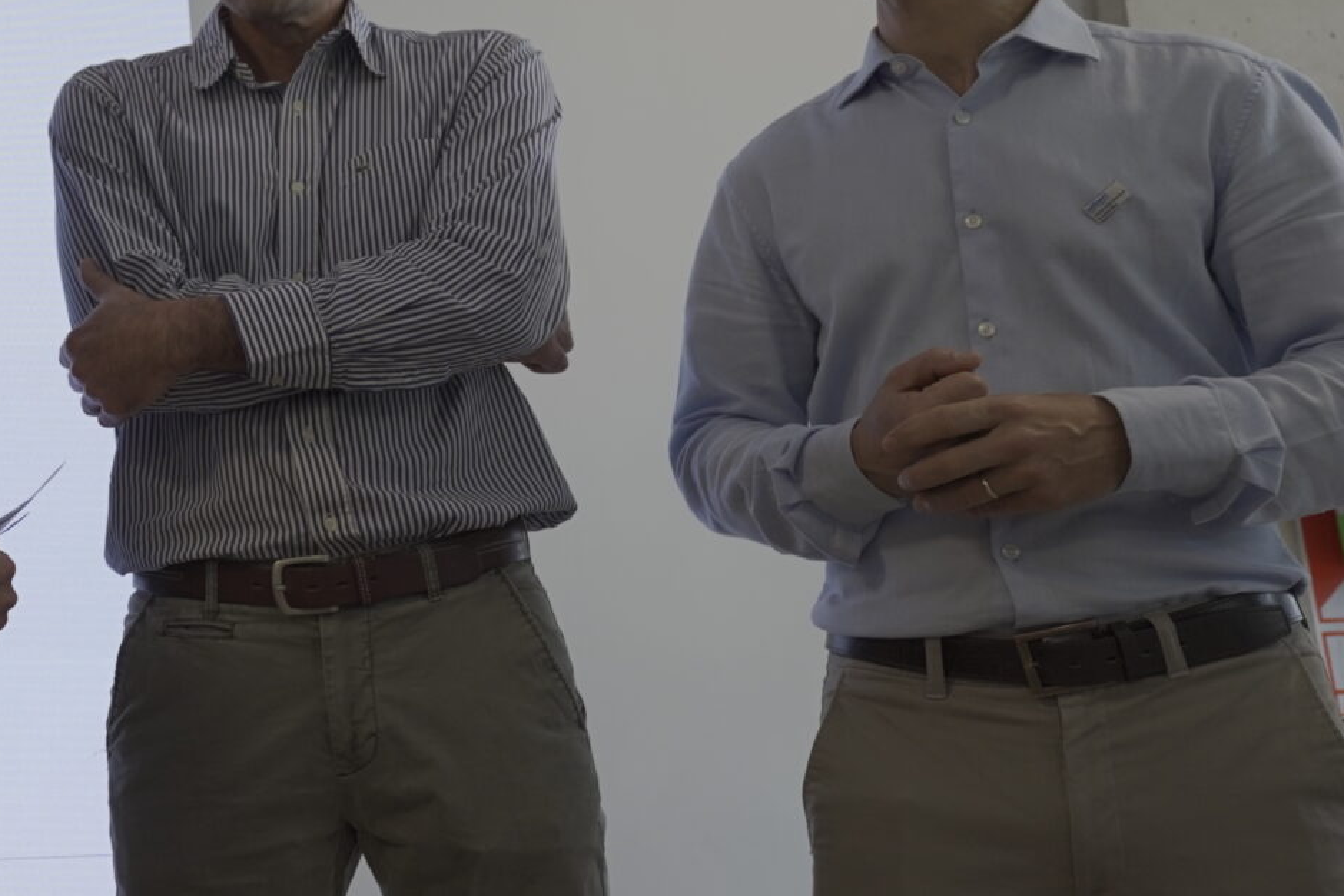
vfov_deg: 22.5
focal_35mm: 60
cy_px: 311
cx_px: -282
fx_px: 2240
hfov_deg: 28.8
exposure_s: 1/125
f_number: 3.2
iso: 320
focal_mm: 22
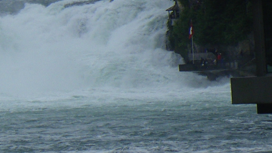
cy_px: -21
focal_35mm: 209
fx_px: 1507
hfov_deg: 9.8
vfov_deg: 5.8
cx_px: -209
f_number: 5
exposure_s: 1/320
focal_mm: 7.5
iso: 50
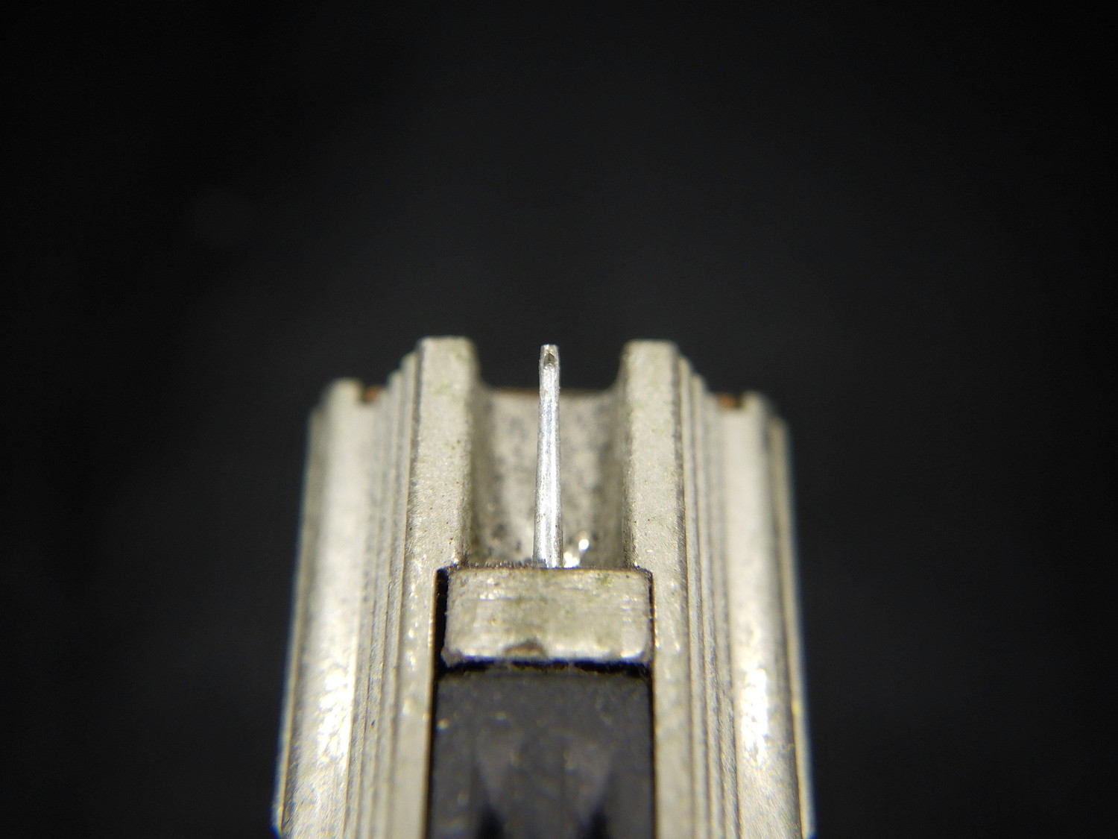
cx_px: 559
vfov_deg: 28.6
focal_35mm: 51
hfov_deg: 37.5
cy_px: 420
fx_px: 1647
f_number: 4.4
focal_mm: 9.1
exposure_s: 1/125
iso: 125
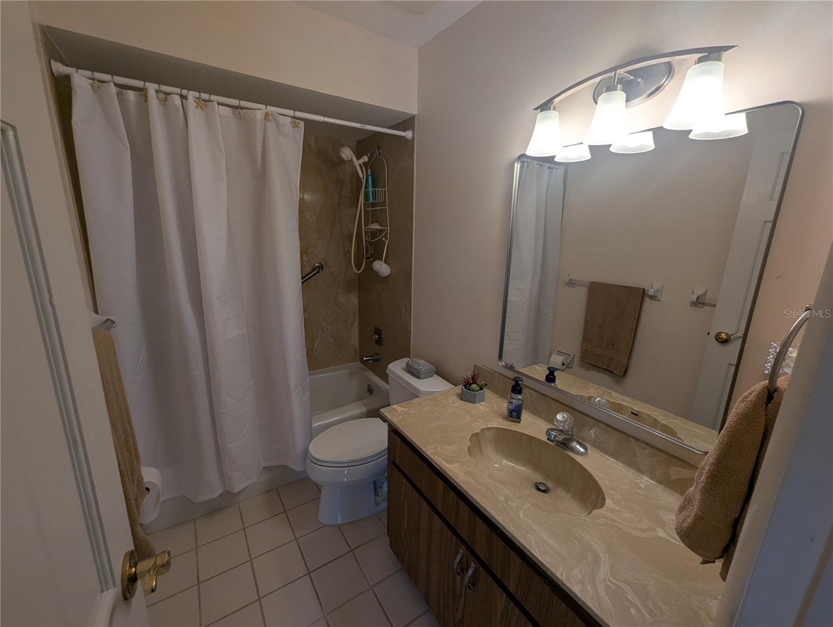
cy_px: 314
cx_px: 416
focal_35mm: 13
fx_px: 313
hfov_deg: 106.1
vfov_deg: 90.1
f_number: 2.2
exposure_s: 1/40
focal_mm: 1.95
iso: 53
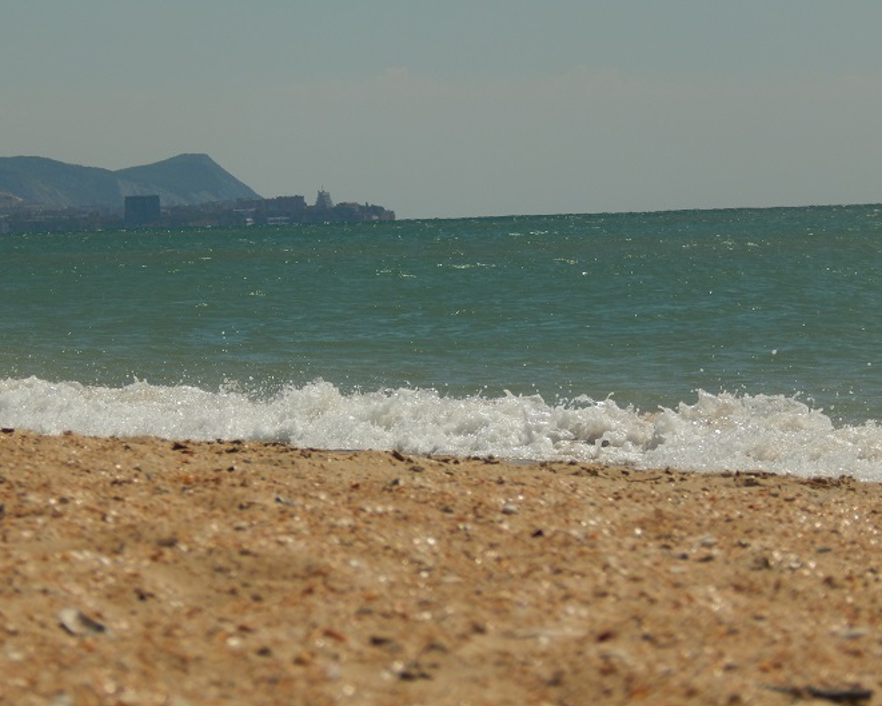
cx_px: 416
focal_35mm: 219
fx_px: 5718
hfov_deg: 8.8
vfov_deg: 7.1
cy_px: 352
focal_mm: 37.1
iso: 125
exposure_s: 1/500
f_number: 10.9
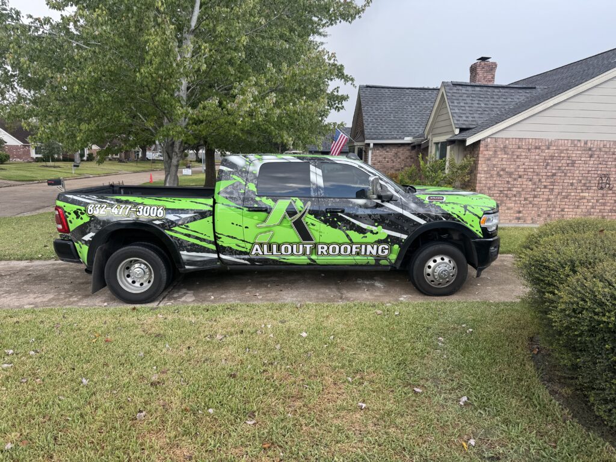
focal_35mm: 24
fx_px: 427
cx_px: 308
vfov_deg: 56.8
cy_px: 231
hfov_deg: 71.6
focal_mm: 6.76
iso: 80
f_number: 1.78
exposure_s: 1/358
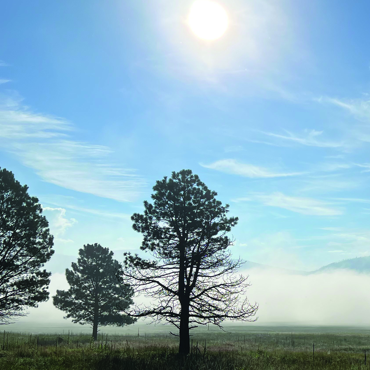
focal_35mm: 55
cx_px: 369
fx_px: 665
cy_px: 254
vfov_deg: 30.8
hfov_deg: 29.1
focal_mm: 5.7
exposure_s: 1/23256
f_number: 1.5
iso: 40
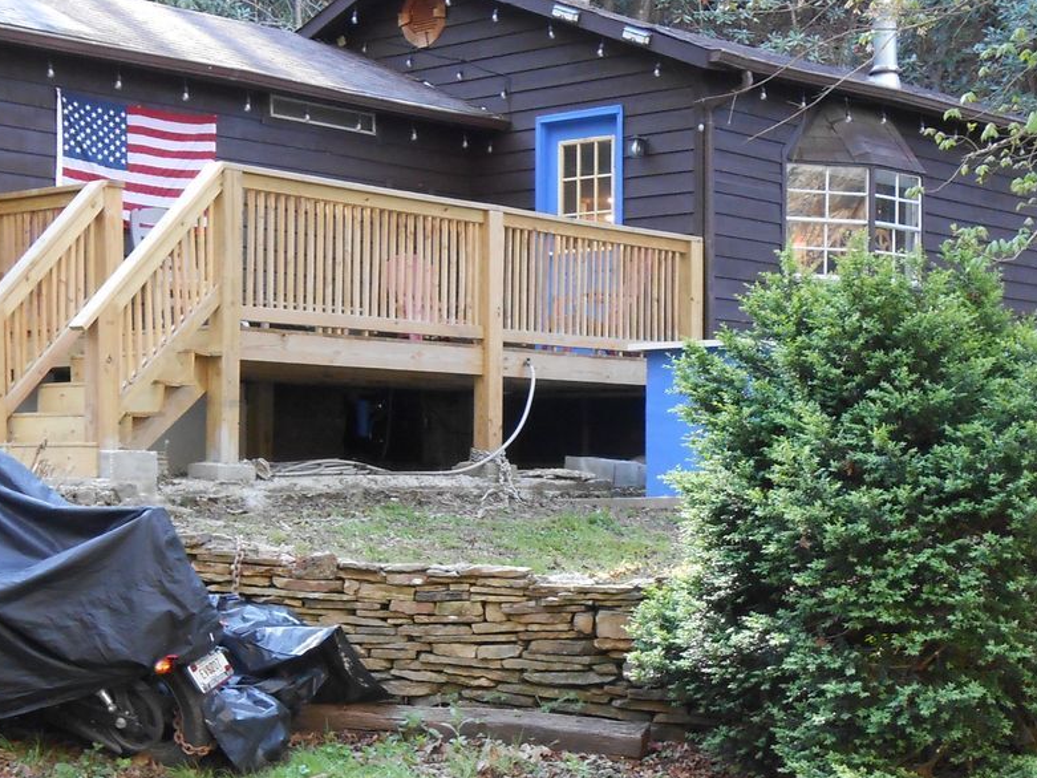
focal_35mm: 73
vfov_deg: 20.1
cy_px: 488
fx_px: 2187
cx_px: 575
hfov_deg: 26.7
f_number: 4.2
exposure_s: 1/30
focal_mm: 6.8
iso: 200
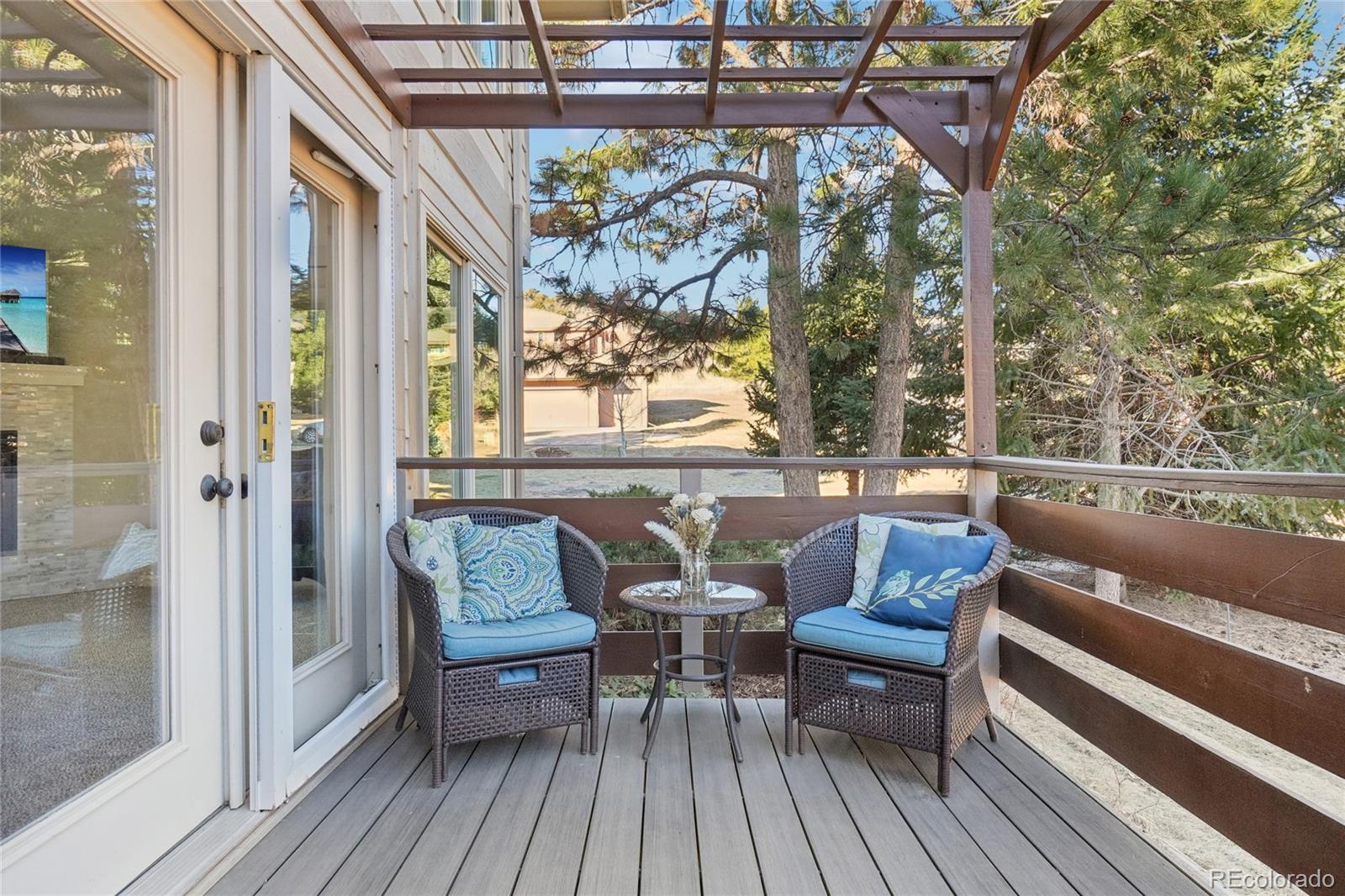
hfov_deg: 85.4
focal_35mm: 20
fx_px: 728
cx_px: 672
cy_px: 448
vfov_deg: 63.2
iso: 400
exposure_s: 1/60
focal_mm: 13
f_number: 8
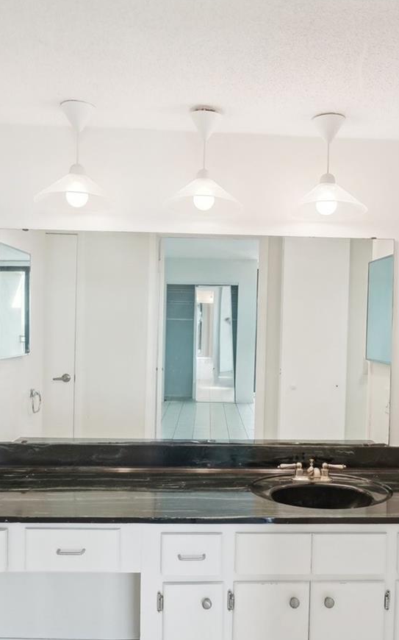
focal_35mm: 30
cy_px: 335
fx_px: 522
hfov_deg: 41.7
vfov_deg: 62.9
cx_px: 233
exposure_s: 1/60
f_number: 5
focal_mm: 16
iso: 400
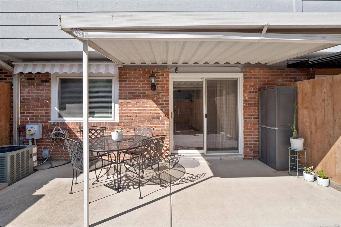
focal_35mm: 16
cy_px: 114
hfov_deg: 96.7
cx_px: 170
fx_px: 152
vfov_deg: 73.7
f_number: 8
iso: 400
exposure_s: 1/320
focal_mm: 8
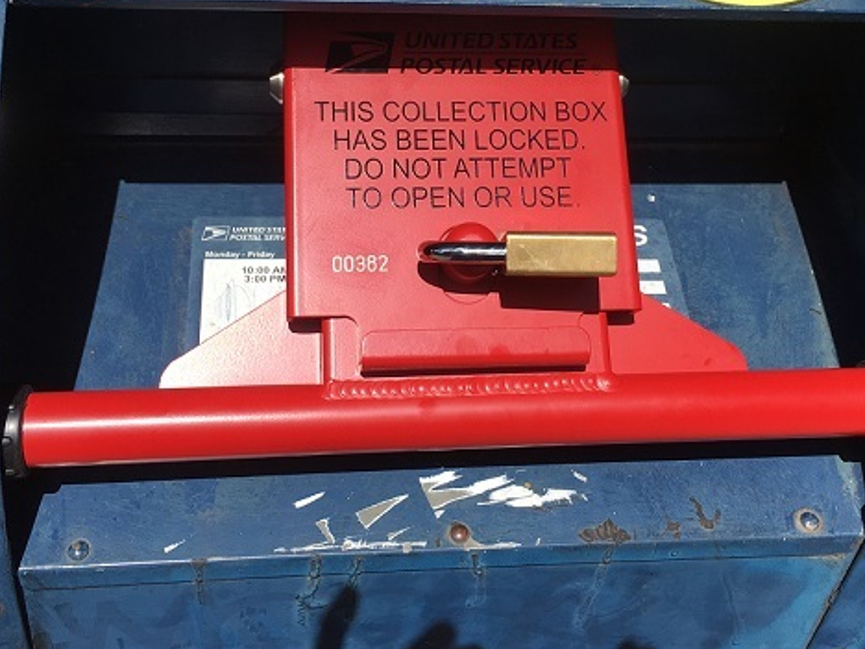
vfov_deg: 31.6
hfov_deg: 42.1
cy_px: 162
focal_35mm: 45
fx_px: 1124
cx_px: 416
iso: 25
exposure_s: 1/1876
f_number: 2.2
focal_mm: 4.15
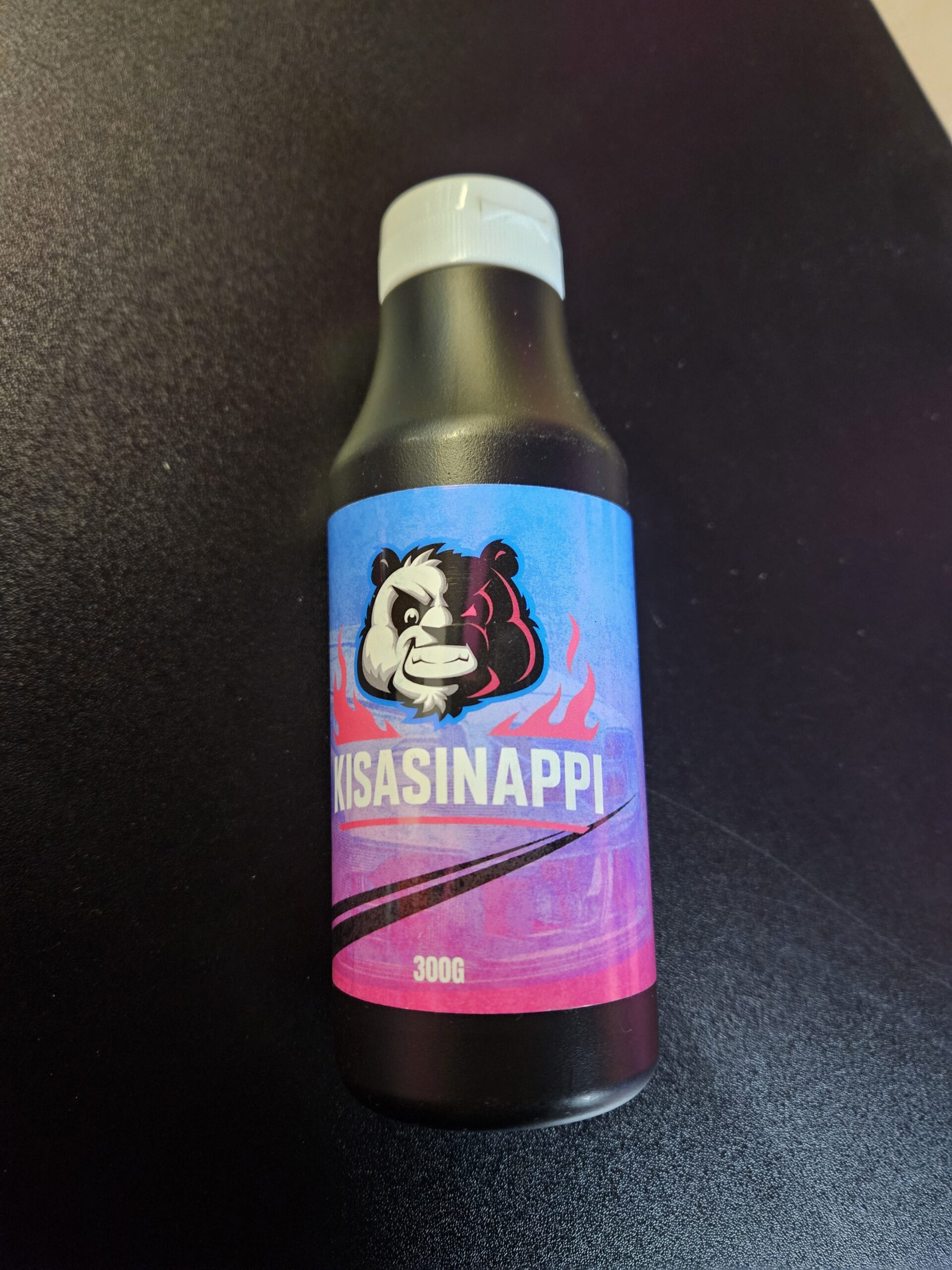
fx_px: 843
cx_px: 476
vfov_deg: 73.9
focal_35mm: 23
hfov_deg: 58.9
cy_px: 635
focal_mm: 5.4
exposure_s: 1/50
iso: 640
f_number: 1.8
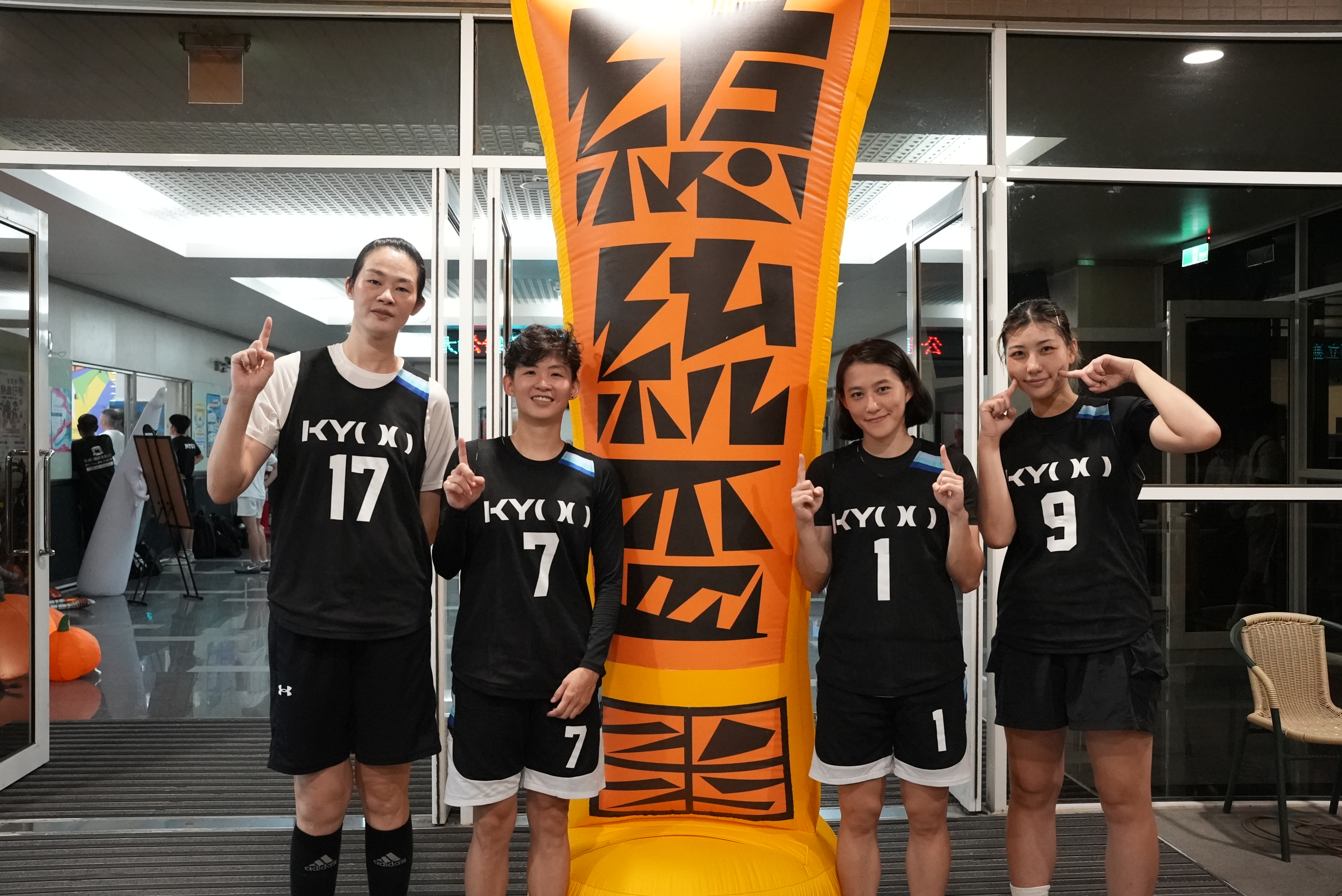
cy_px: 448
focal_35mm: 32
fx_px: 1212
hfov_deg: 57.9
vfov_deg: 40.6
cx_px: 671
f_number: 5
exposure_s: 1/200
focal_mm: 32.5
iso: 12800
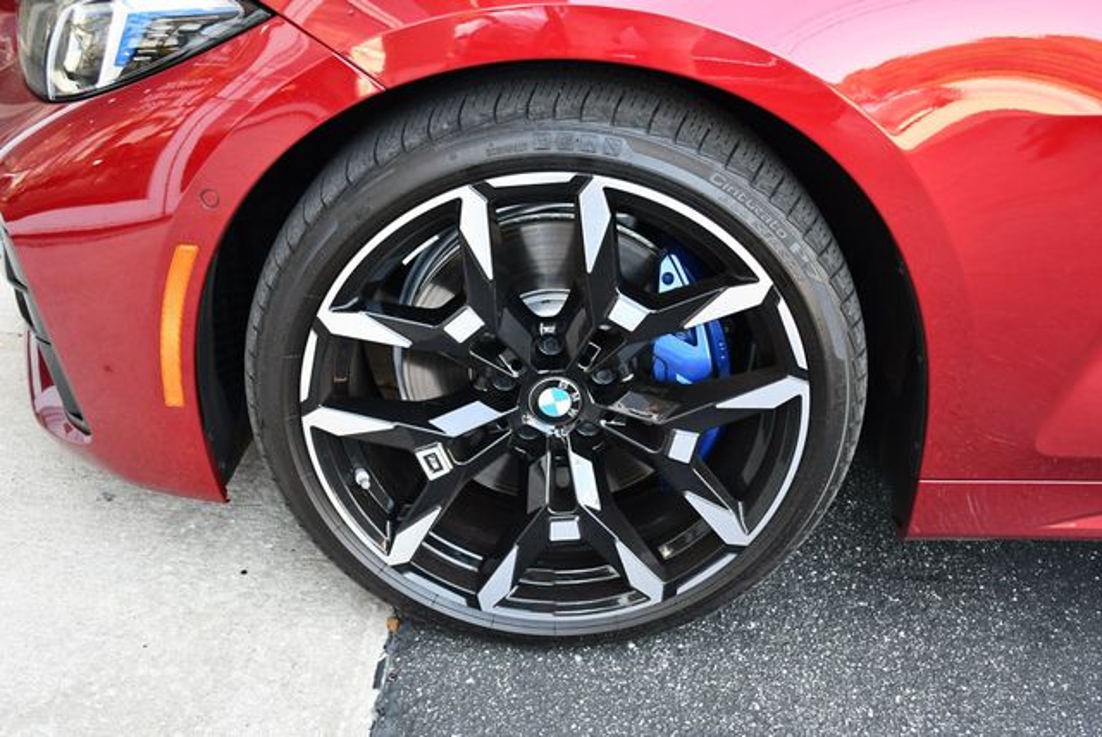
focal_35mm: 36
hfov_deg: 53.1
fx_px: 1103
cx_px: 551
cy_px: 368
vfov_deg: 36.9
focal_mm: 18
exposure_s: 1/250
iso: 640
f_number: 3.5
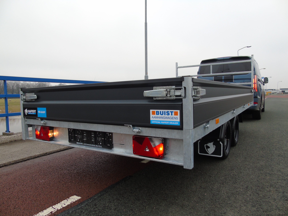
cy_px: 108
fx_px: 208
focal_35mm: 25
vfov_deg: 54.9
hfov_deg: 69.4
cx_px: 144
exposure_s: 1/50
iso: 80
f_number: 3.4
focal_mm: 4.4
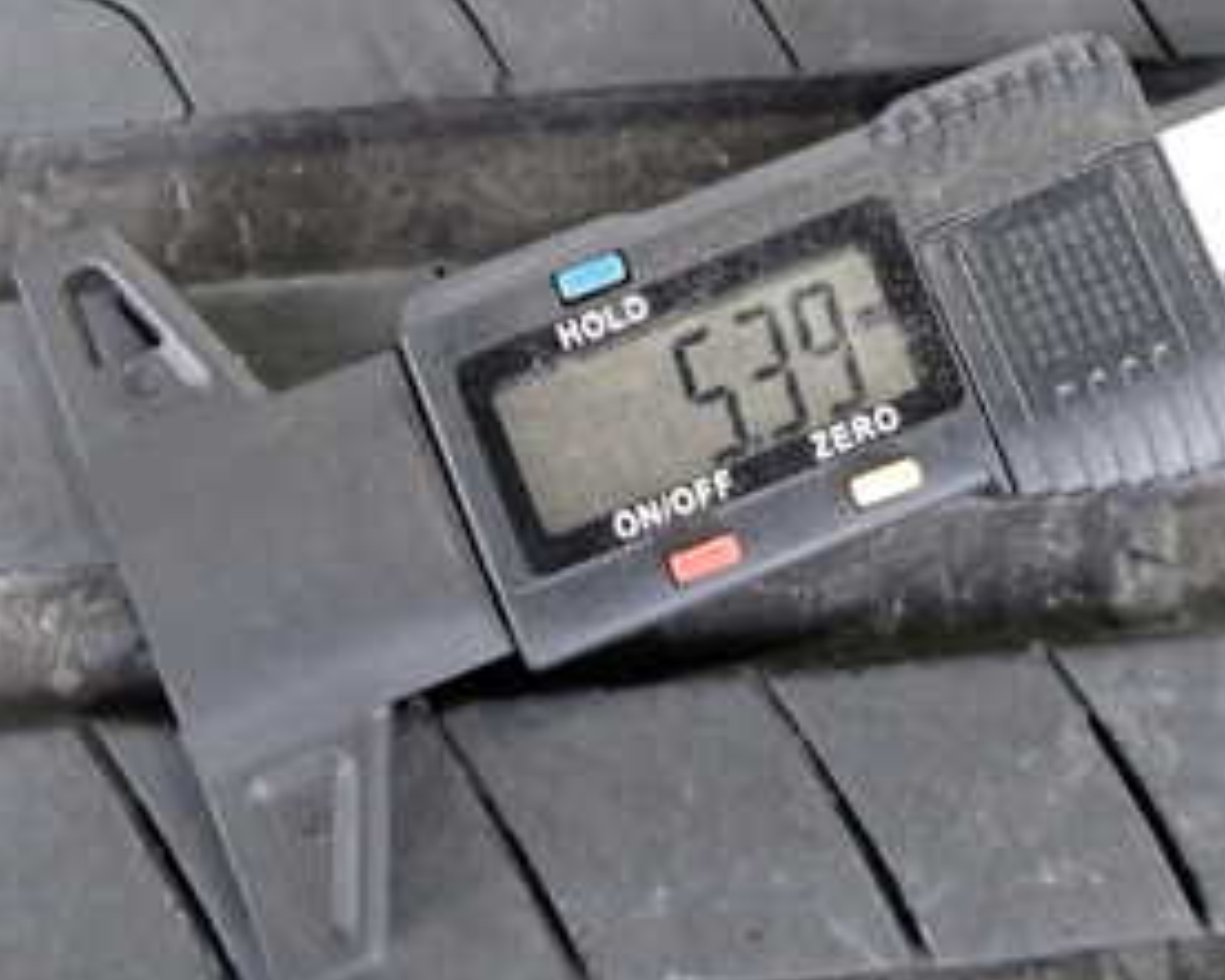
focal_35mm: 53
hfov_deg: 35.3
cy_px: 248
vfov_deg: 28.2
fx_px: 1922
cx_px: 675
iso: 250
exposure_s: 1/40
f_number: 2
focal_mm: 4.5
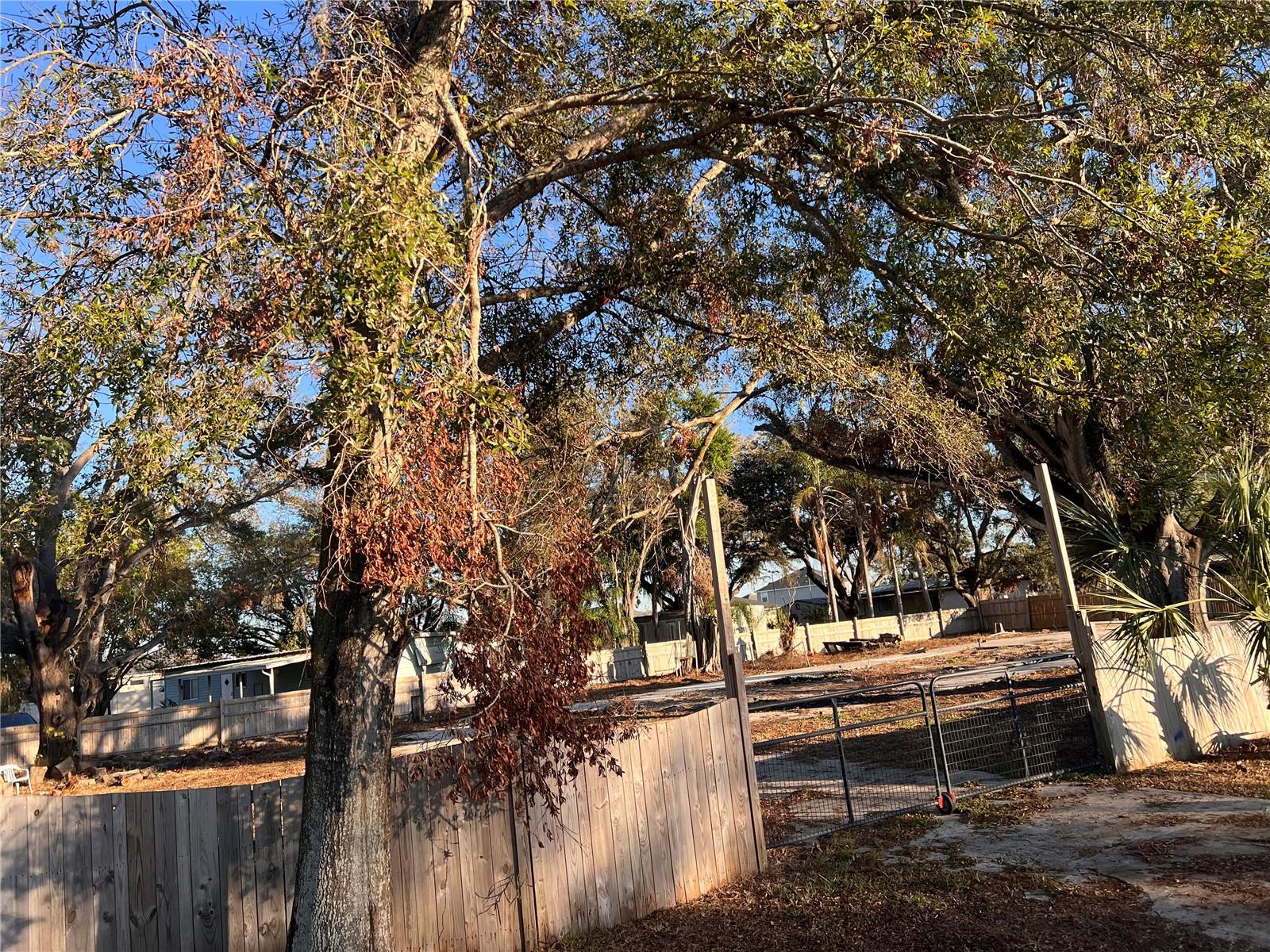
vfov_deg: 53.1
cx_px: 635
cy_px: 476
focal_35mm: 26
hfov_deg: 67.3
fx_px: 954
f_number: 1.5
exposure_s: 1/1135
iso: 50
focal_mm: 5.7
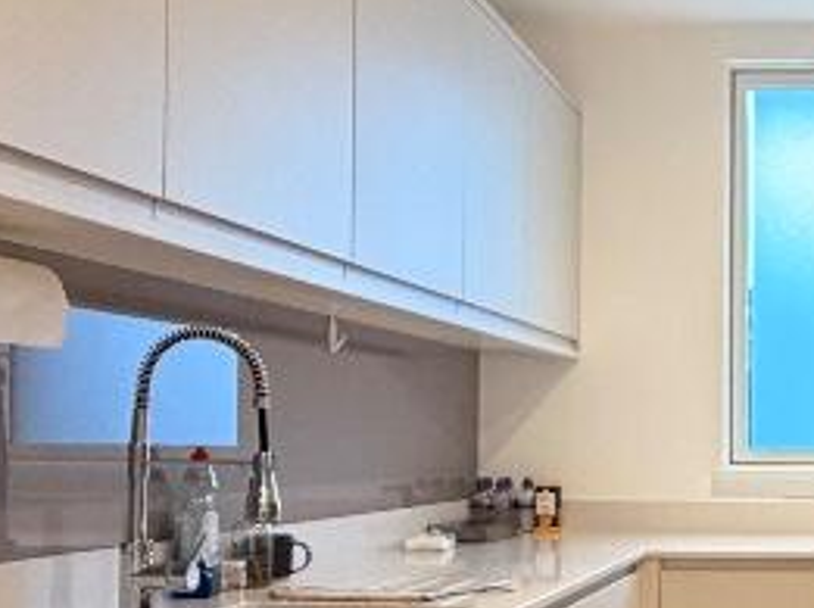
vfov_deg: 26.2
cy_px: 440
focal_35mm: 55
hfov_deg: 31.6
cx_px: 861
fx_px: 1292
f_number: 2.2
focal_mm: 2.22
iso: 500
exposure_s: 1/50
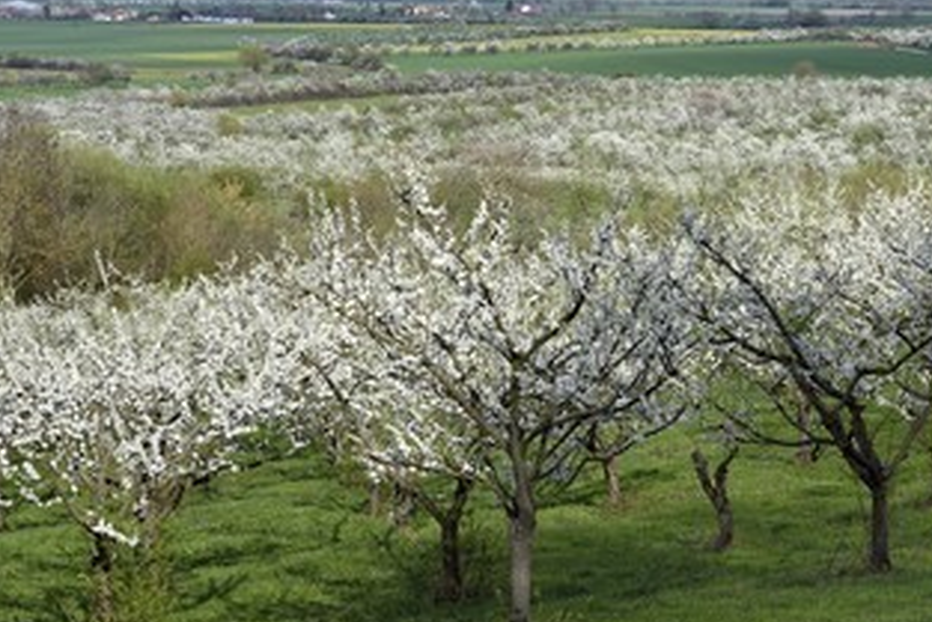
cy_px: 250
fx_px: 2435
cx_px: 500
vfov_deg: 14.6
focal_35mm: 94
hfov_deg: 21.7
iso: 200
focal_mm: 70
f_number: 10
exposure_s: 1/400
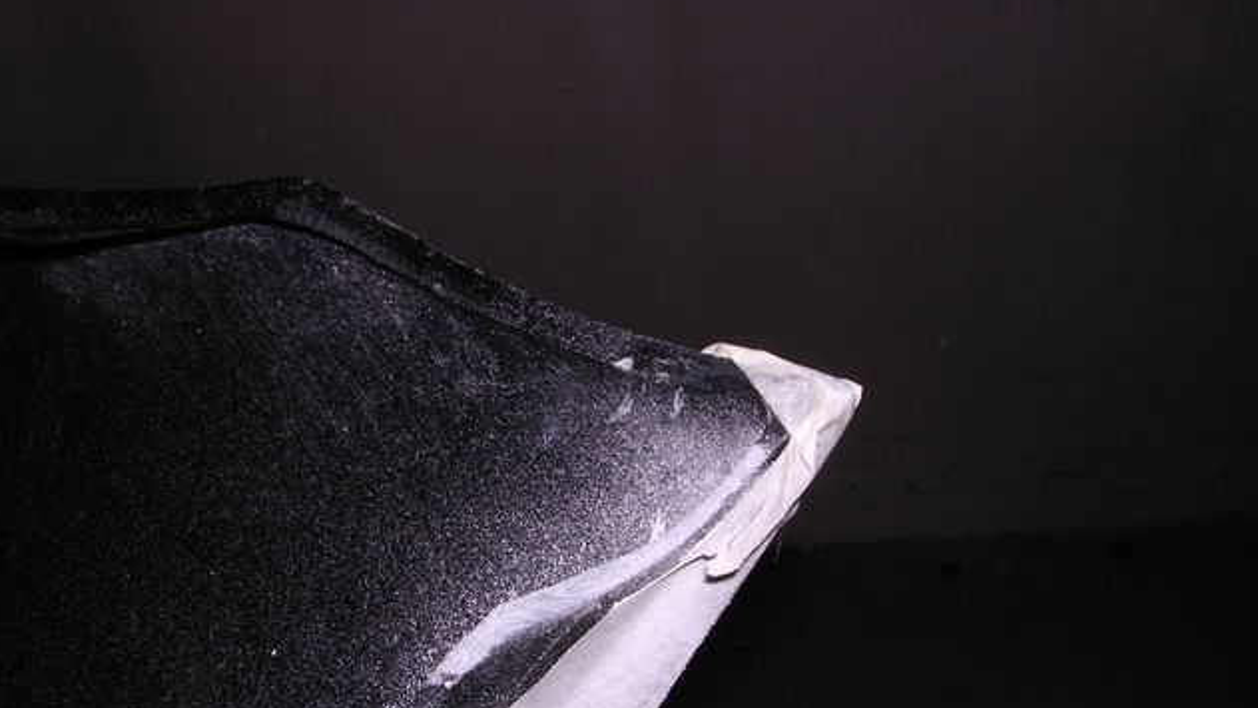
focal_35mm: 42
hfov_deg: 48.4
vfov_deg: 28.2
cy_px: 447
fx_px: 1401
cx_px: 622
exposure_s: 1/60.1
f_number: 5.6
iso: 100
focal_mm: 5.8
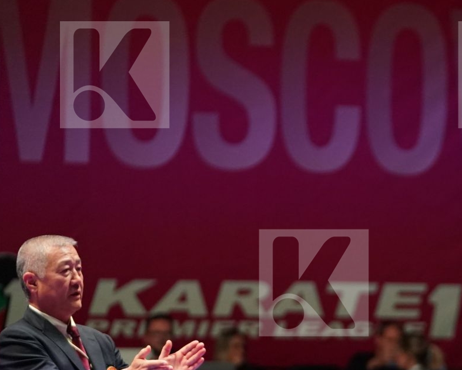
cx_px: 513
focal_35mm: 260
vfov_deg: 5.9
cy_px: 283
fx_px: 3556
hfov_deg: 7.4
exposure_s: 1/1000
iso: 4000
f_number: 2.8
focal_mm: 121
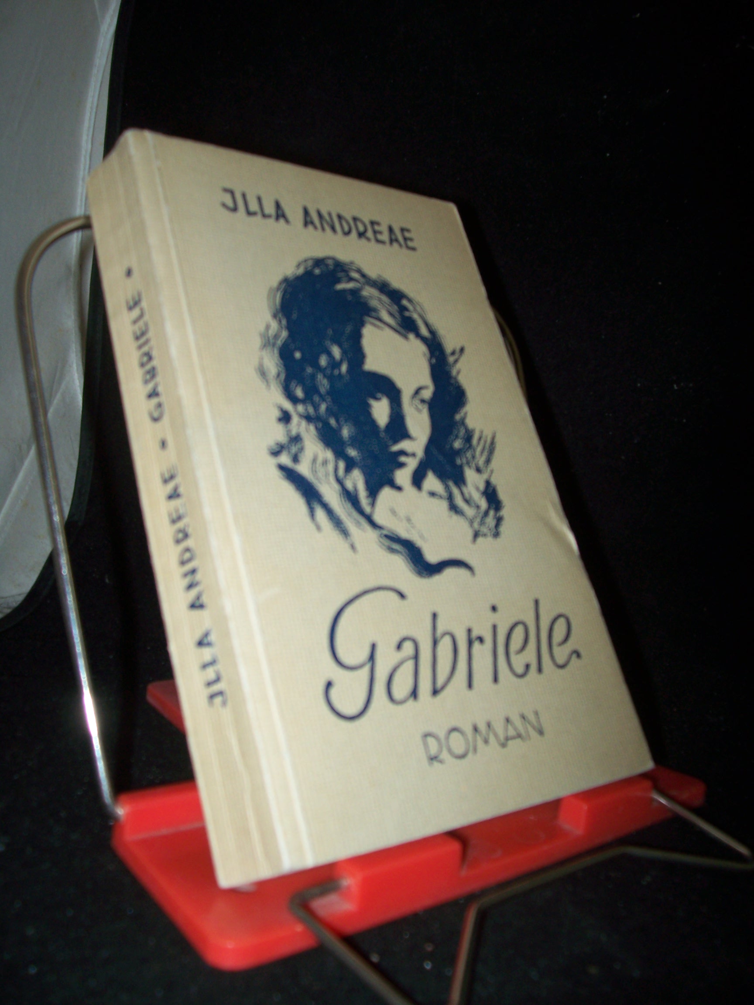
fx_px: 987
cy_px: 502
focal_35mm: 34
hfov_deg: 41.8
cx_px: 377
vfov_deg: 54.0
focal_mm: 5.6
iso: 80
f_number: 2.7
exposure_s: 1/60
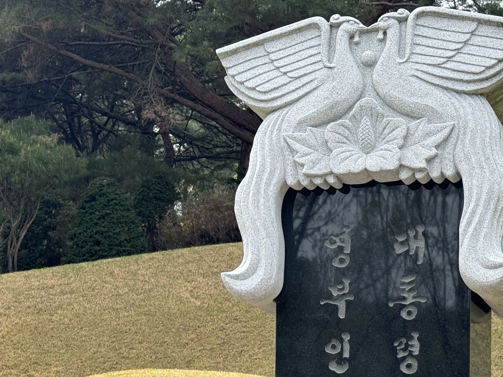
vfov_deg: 14.1
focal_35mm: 103
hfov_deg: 19.1
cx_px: 266
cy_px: 392
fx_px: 1497
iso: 64
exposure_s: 1/1238
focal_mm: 6.76
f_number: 1.78
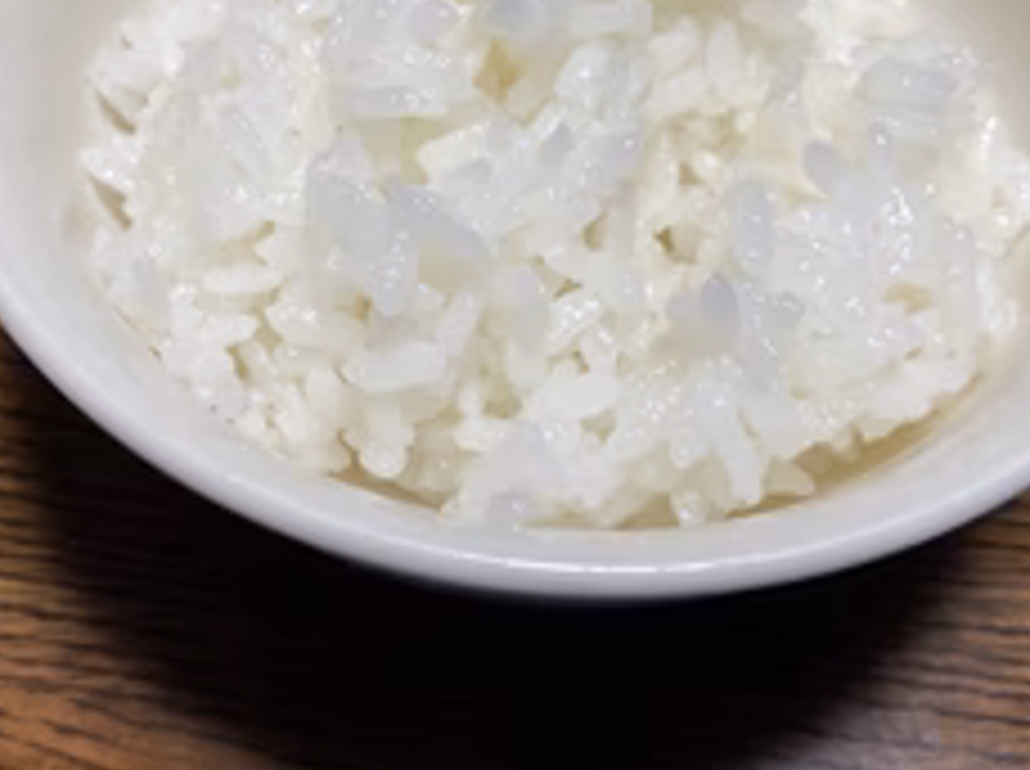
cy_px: 212
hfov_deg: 38.9
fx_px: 1456
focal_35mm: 49
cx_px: 472
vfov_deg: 29.2
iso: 64
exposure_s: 1/60
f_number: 1.8
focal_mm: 3.99
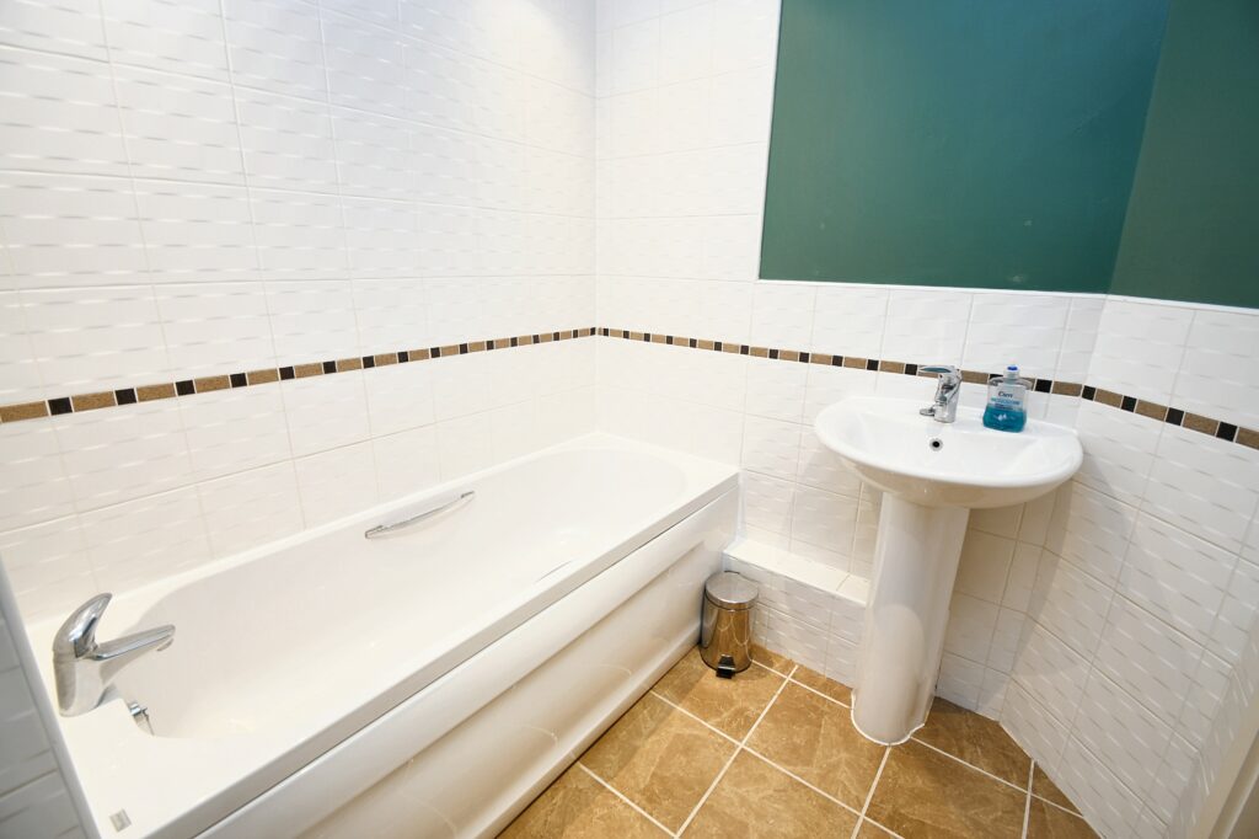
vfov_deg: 77.3
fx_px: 524
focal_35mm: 15
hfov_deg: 100.4
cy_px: 420
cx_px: 630
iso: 100
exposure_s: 1/4
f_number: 4.5
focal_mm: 10
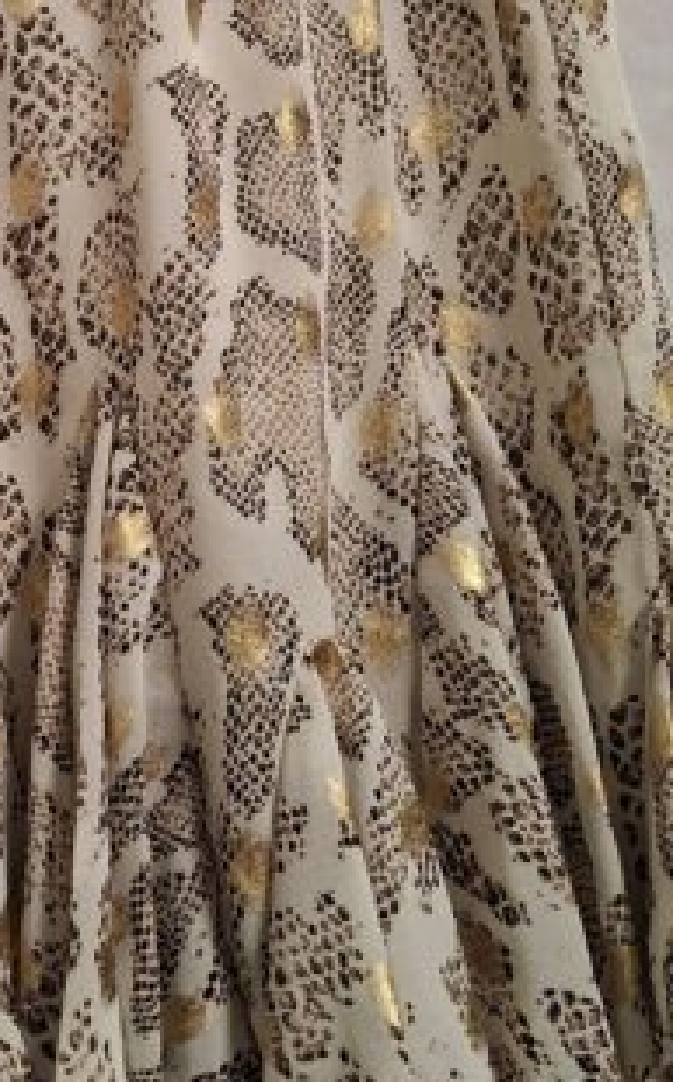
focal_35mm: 63
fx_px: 1854
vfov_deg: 31.9
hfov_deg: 19.4
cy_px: 276
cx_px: -122
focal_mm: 5.54
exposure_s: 1/60
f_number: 1.8
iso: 250
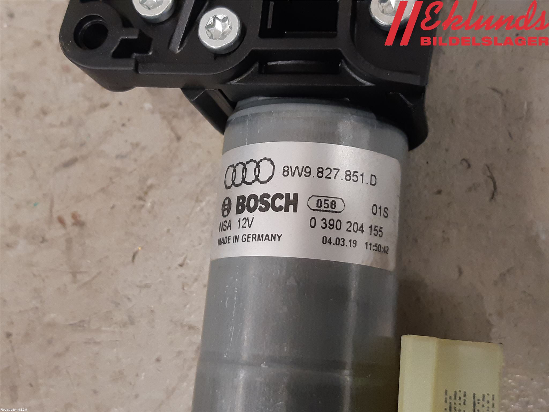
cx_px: 274
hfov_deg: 67.3
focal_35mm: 26
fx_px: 412
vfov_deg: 53.1
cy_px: 206
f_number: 1.7
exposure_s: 1/50
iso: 200
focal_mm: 3.93
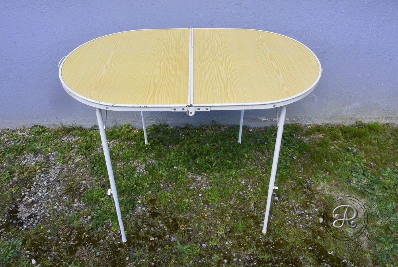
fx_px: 321
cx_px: 199
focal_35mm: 29
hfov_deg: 63.6
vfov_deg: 45.1
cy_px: 134
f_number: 14
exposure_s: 1/125
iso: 400
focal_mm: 11
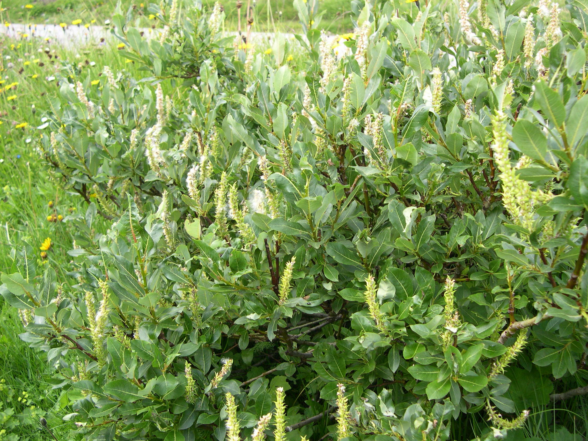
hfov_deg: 49.0
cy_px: 220
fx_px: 645
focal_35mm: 38
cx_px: 294
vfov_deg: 37.7
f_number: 2.8
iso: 100
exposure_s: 1/150
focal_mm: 8
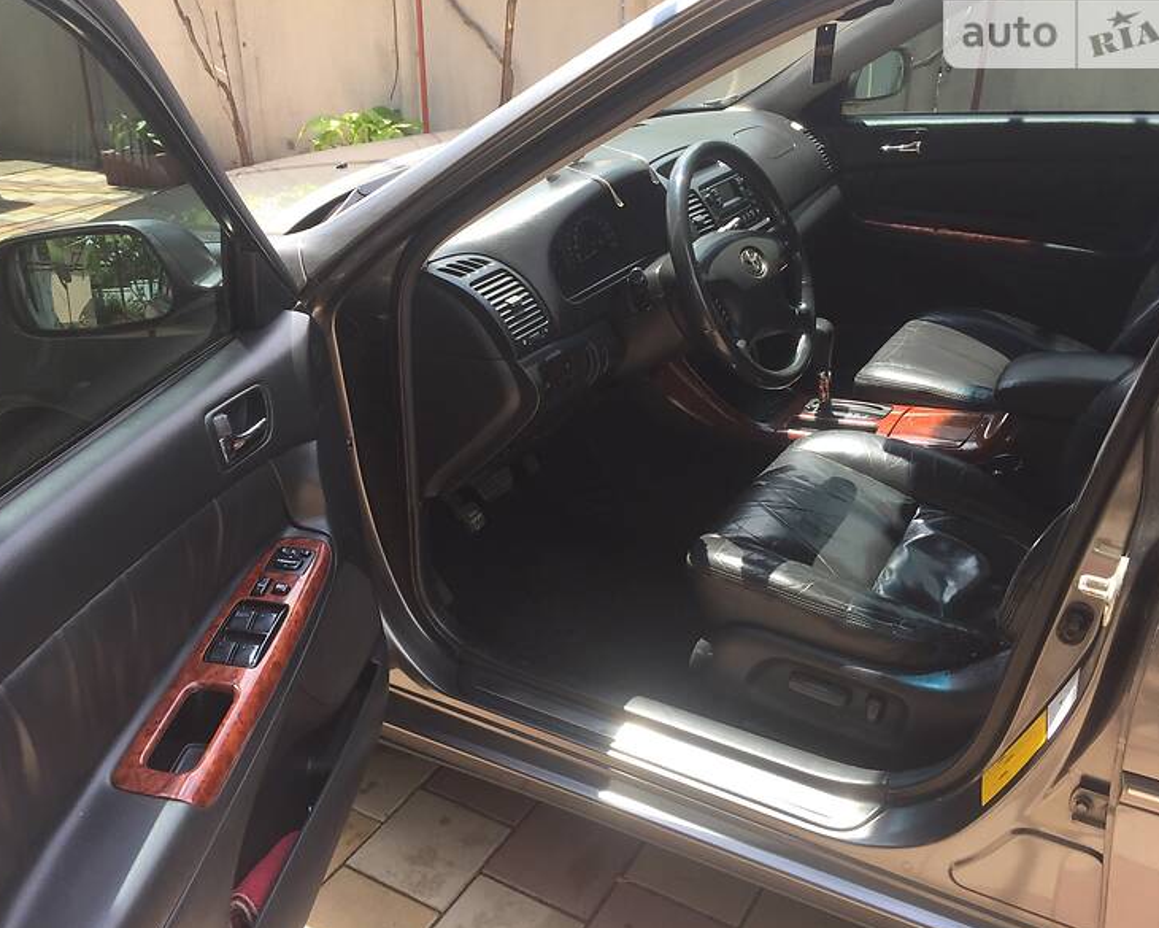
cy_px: 458
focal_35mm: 31
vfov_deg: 47.1
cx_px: 560
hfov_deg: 57.2
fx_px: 1063
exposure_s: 1/370
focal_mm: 4.2
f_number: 2.2
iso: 32
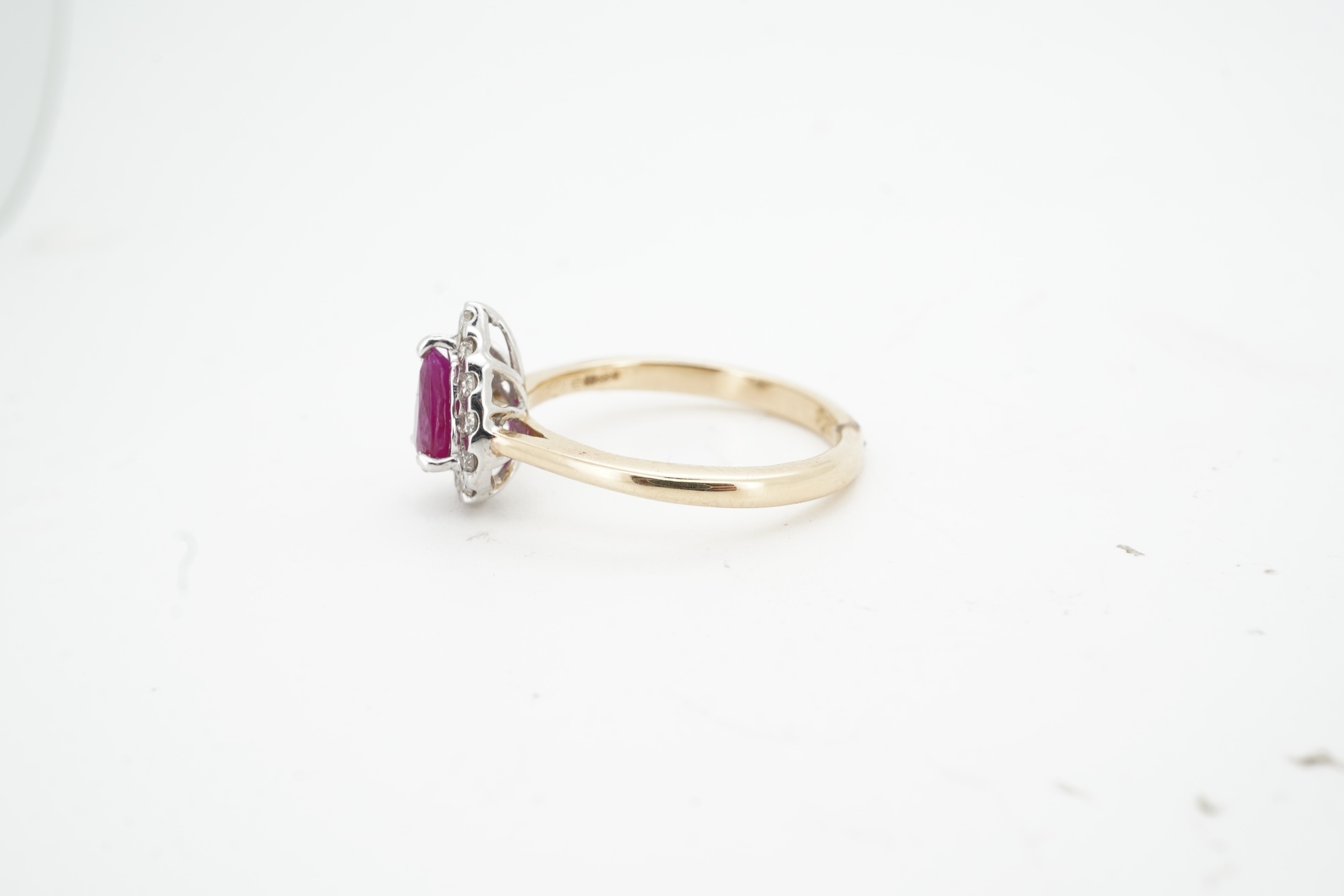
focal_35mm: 45
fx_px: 1680
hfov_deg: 43.6
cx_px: 672
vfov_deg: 29.9
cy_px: 448
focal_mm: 30
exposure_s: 1/80
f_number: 22
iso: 200
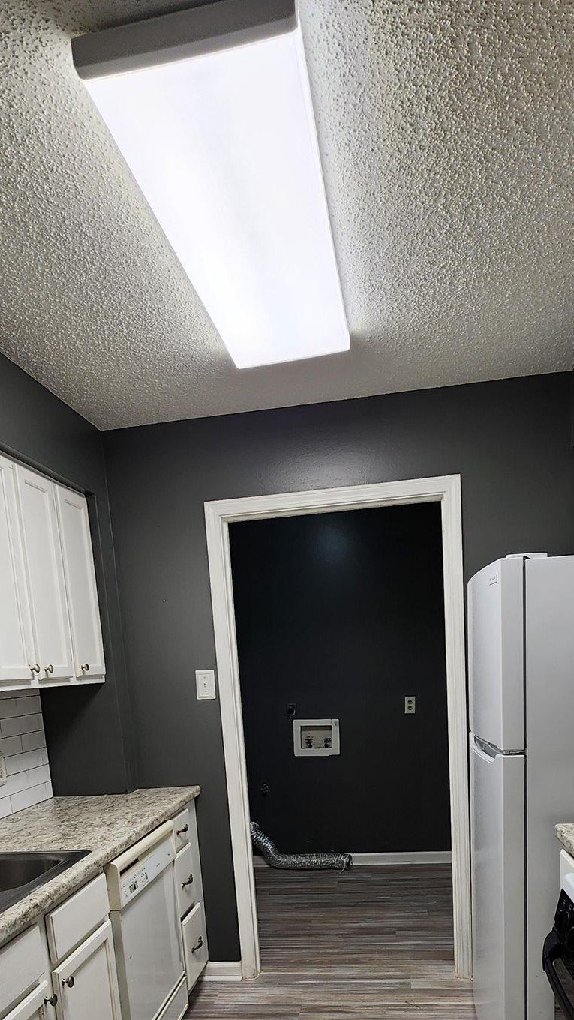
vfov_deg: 70.6
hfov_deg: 47.7
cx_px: 277
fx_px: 649
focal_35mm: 24
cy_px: 778
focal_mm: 2.2
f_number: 2.2
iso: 100
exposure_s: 1/120
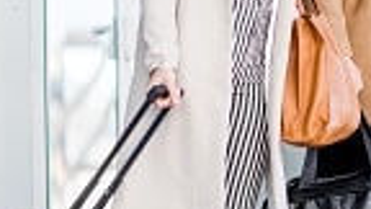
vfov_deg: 3.3
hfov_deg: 5.8
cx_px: 428
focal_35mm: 372
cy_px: -21
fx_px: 3660
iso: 200
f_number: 2
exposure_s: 1/2000
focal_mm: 85
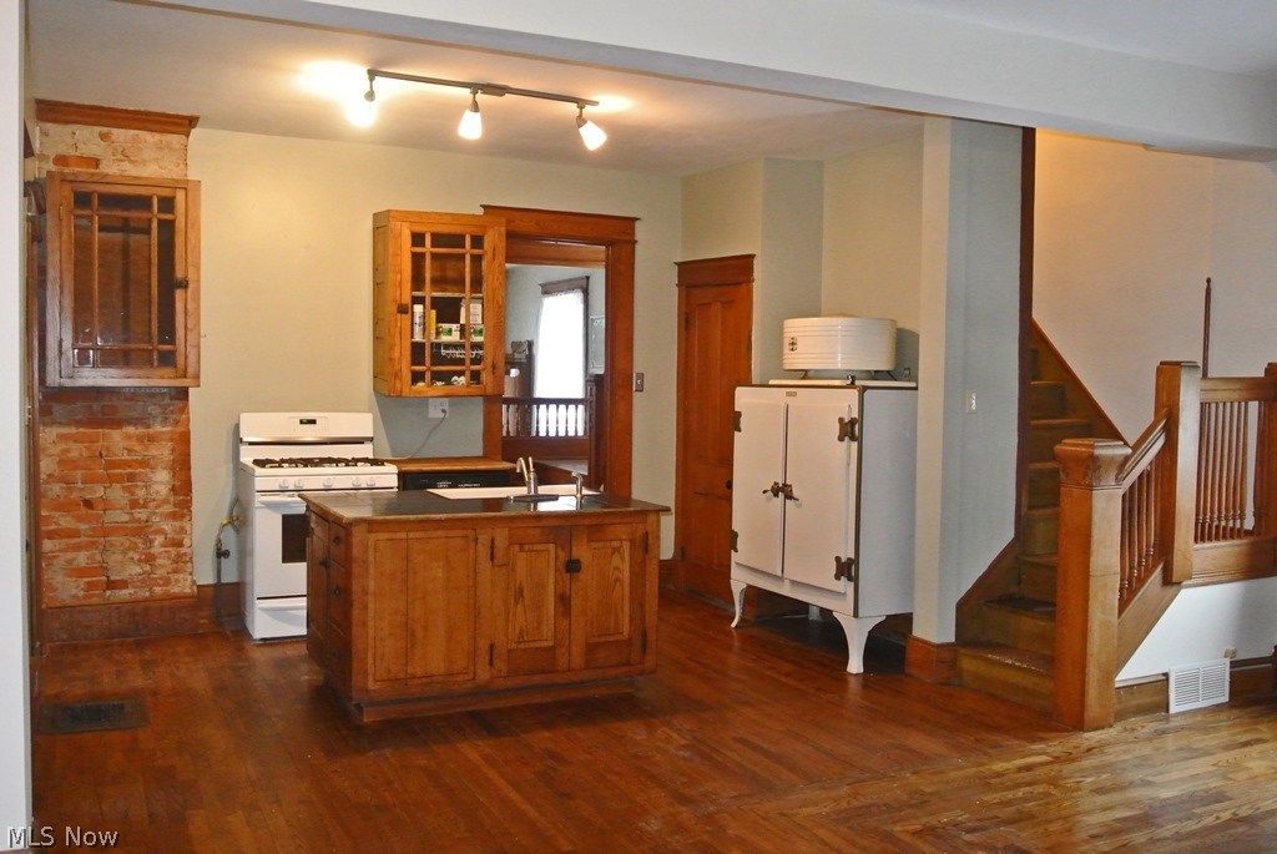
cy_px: 427
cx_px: 638
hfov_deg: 58.7
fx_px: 1136
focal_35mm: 32
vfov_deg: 41.2
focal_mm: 12.2
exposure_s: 1/60
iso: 1800
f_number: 3.8
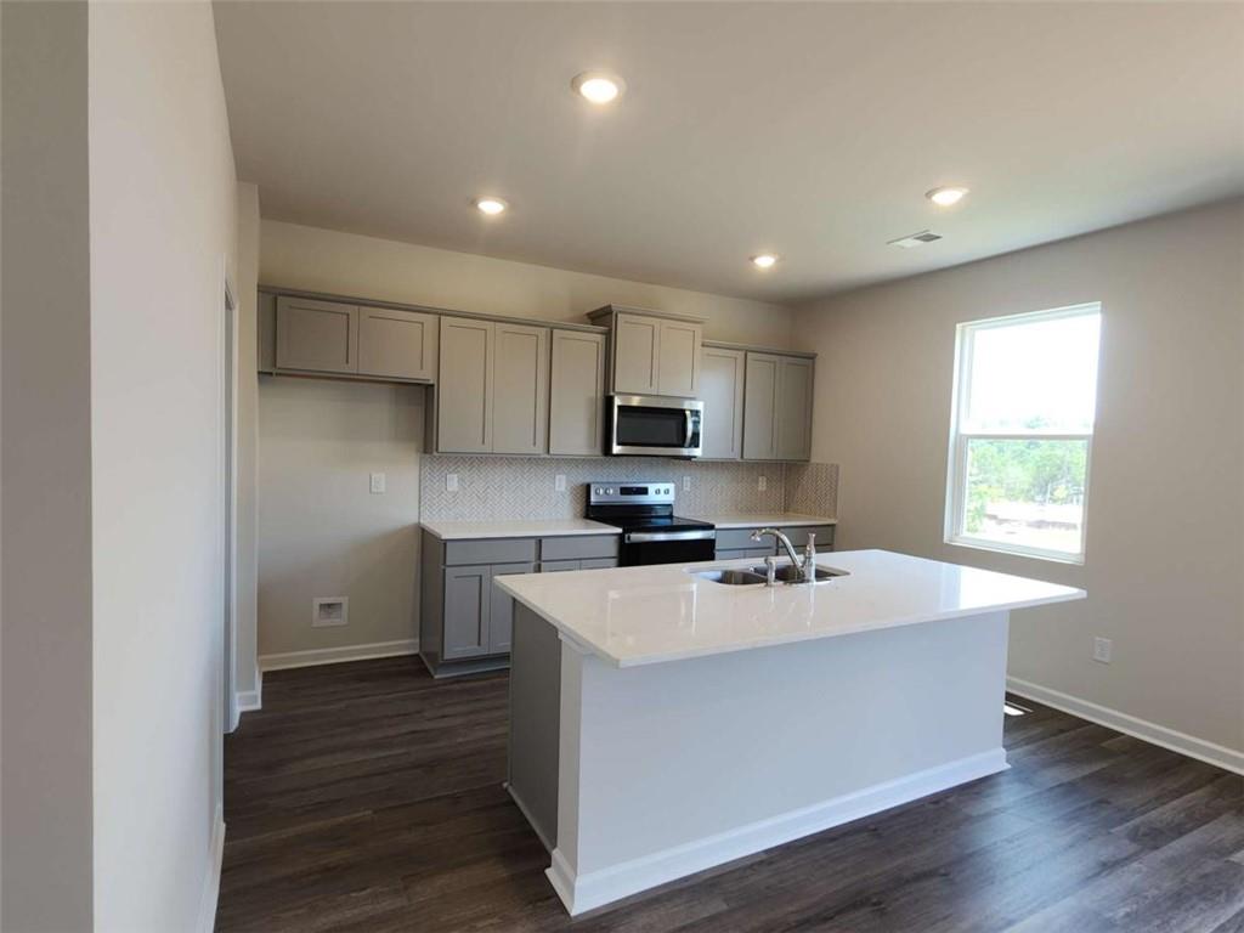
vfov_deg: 89.9
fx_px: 467
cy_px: 466
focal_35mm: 13
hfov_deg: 106.2
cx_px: 622
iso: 50
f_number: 2.2
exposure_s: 1/60
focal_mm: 2.2
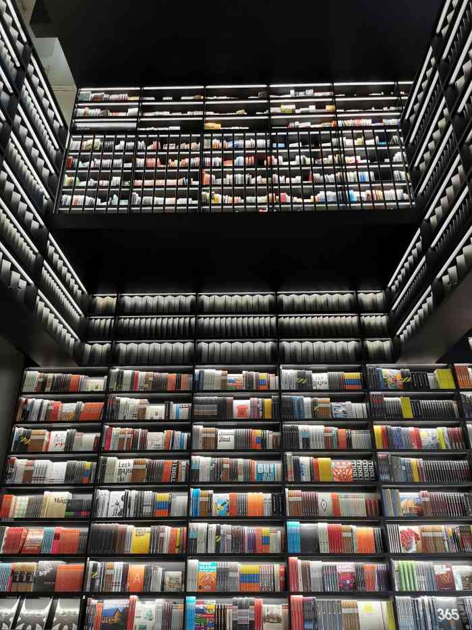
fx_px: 491
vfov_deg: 65.3
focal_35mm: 27
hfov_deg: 51.4
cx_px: 236
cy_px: 315
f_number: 1.6
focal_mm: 5.56
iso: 250
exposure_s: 1/100
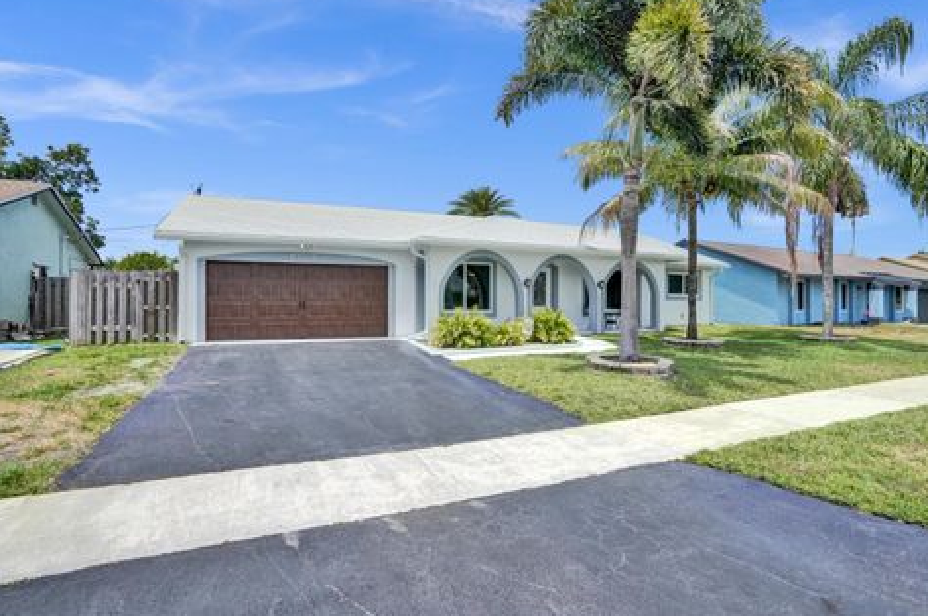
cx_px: 459
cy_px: 298
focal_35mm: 17
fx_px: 438
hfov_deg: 93.3
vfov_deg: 70.3
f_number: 16
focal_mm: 16
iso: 1600
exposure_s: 1/500
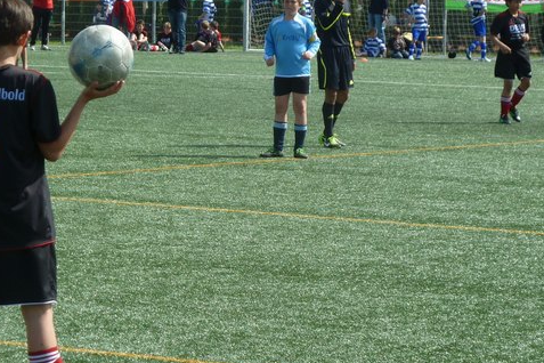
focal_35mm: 209
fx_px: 3158
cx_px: 260
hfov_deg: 9.8
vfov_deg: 6.6
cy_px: 176
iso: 80
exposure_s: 1/400
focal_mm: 22.5
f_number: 4.5
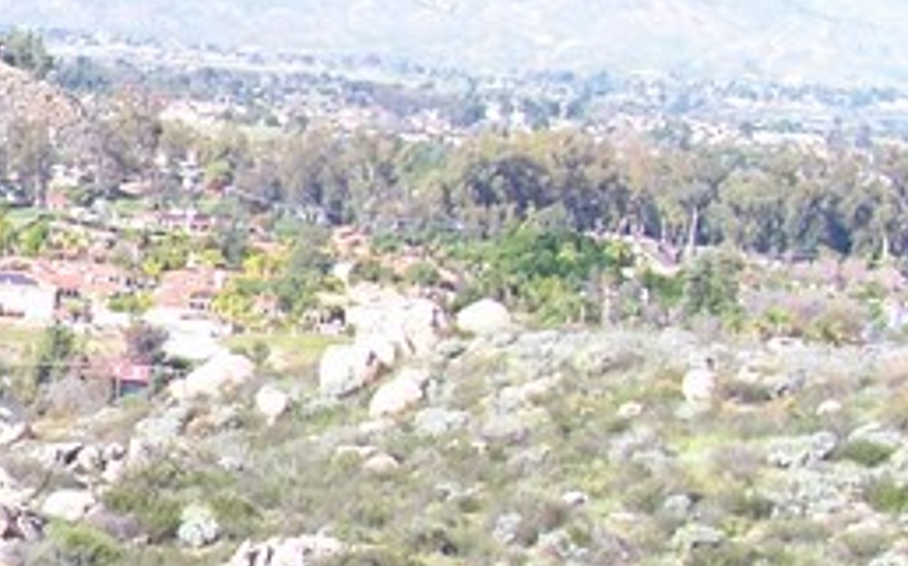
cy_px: 443
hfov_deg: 14.0
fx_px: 3438
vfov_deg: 9.4
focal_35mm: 139
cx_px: -496
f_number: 3.6
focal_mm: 5.85
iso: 64
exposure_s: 1/200
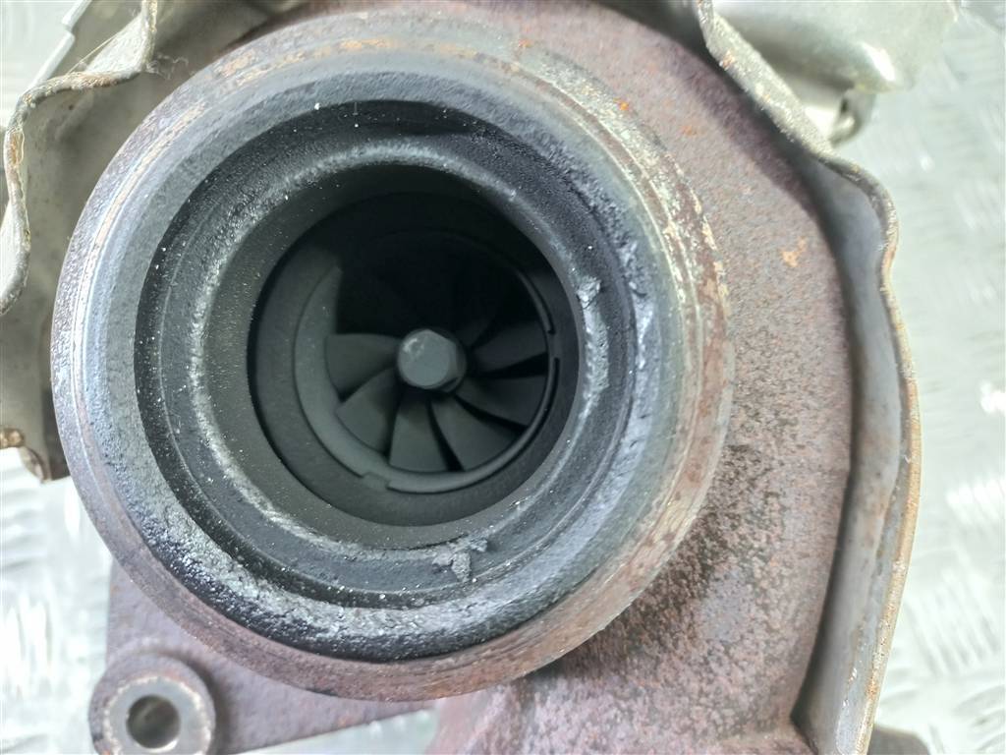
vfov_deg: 54.9
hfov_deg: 69.4
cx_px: 503
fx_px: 727
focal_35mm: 25
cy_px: 378
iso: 320
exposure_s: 1/25
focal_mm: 4.6
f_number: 1.8
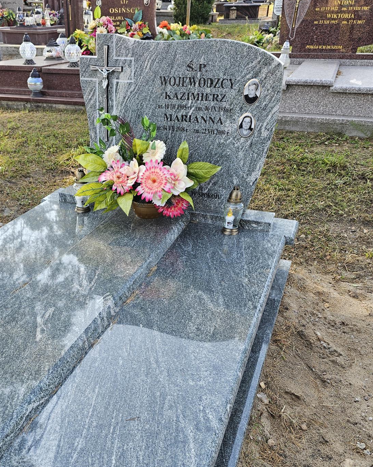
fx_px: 456
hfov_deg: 43.9
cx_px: 125
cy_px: 326
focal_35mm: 33
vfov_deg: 52.8
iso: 16
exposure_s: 1/100
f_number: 1.7
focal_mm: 6.3
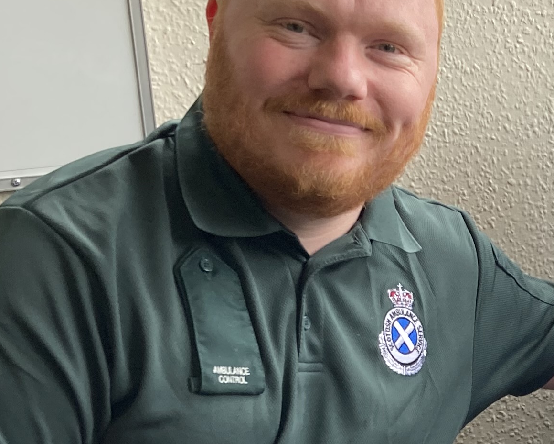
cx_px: 583
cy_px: 472
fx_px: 1558
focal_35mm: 95
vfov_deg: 15.8
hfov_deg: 19.5
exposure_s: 1/121
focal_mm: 3.99
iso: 64
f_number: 1.8
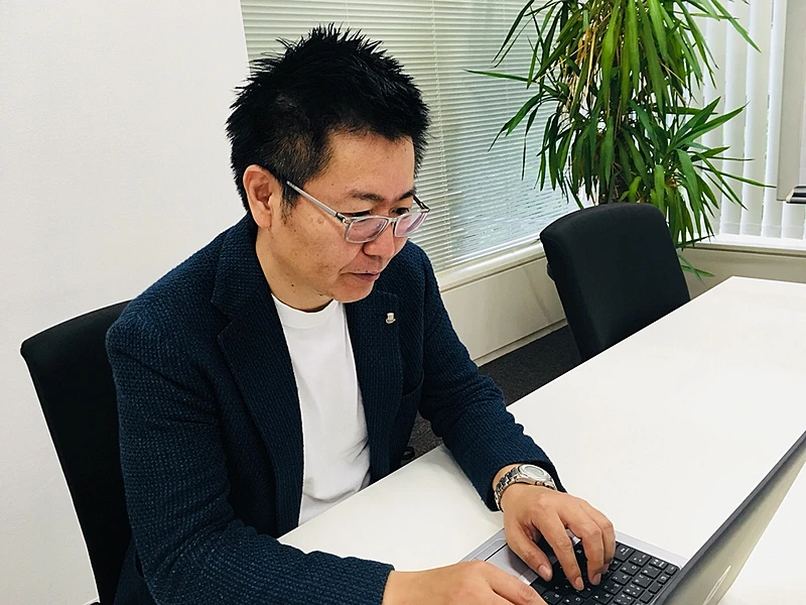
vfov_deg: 48.2
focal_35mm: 29
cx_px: 403
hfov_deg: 61.7
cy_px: 302
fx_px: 675
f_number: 2.2
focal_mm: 4.15
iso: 40
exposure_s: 1/30
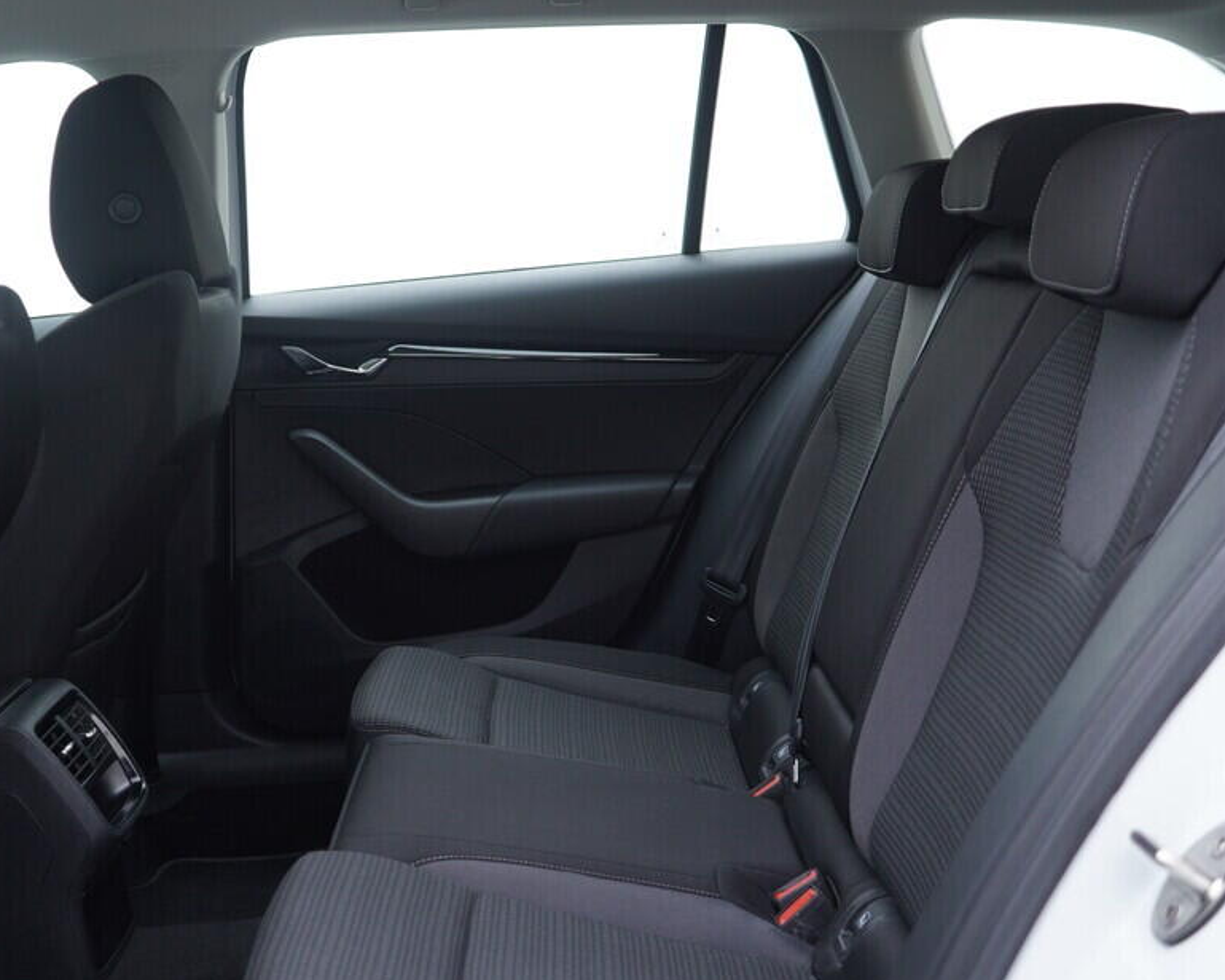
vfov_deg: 33.4
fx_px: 1631
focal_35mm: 45
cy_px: 512
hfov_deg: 41.0
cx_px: 516
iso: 160
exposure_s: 1/40
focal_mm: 24
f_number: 2.8
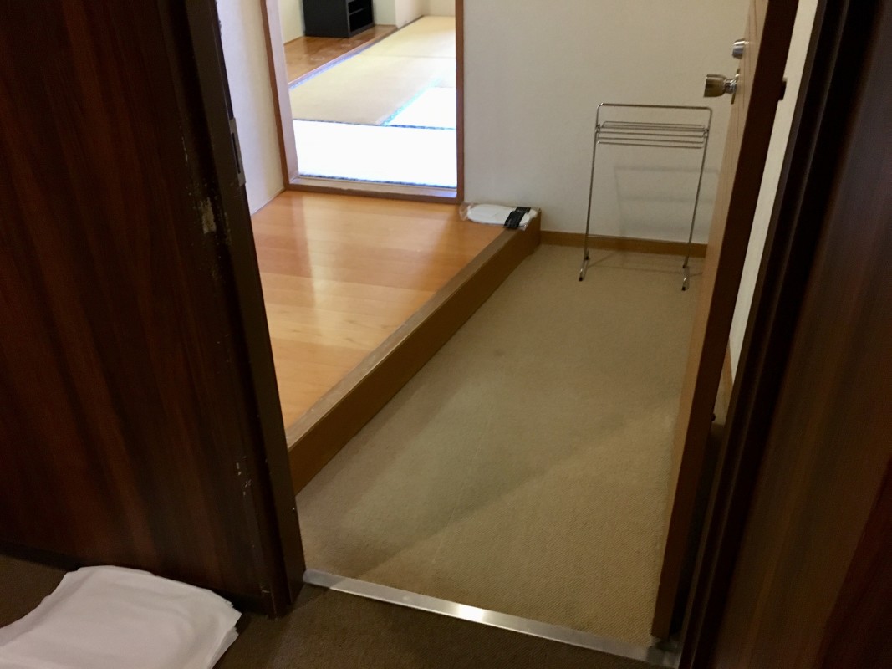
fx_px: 747
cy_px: 334
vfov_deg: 48.2
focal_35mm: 29
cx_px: 446
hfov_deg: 61.7
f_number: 2.2
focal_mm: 4.15
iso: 200
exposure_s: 1/15
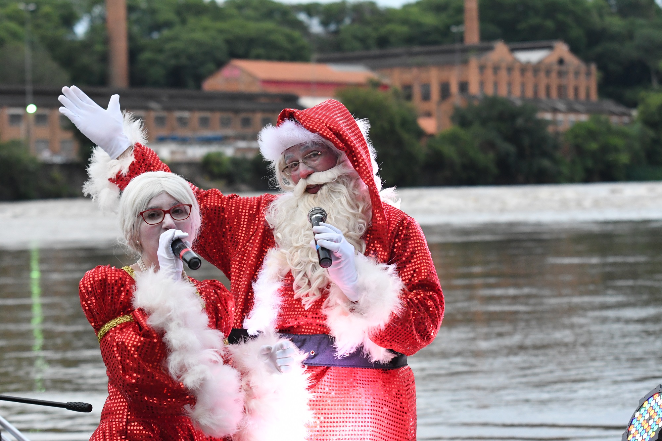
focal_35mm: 105
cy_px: 220
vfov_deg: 13.0
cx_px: 331
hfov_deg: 19.5
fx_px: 1931
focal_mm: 70
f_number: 4
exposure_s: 1/400
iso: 2500
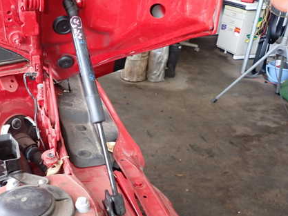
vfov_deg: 39.7
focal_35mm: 36
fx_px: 300
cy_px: 116
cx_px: 84
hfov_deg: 49.9
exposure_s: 1/100
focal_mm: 4.5
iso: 400
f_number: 2
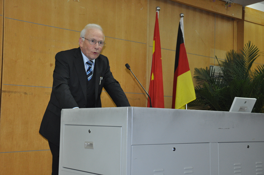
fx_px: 374
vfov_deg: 26.4
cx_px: 132
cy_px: 88
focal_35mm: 51
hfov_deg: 38.9
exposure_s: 1/60
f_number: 4.2
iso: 800
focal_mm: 34
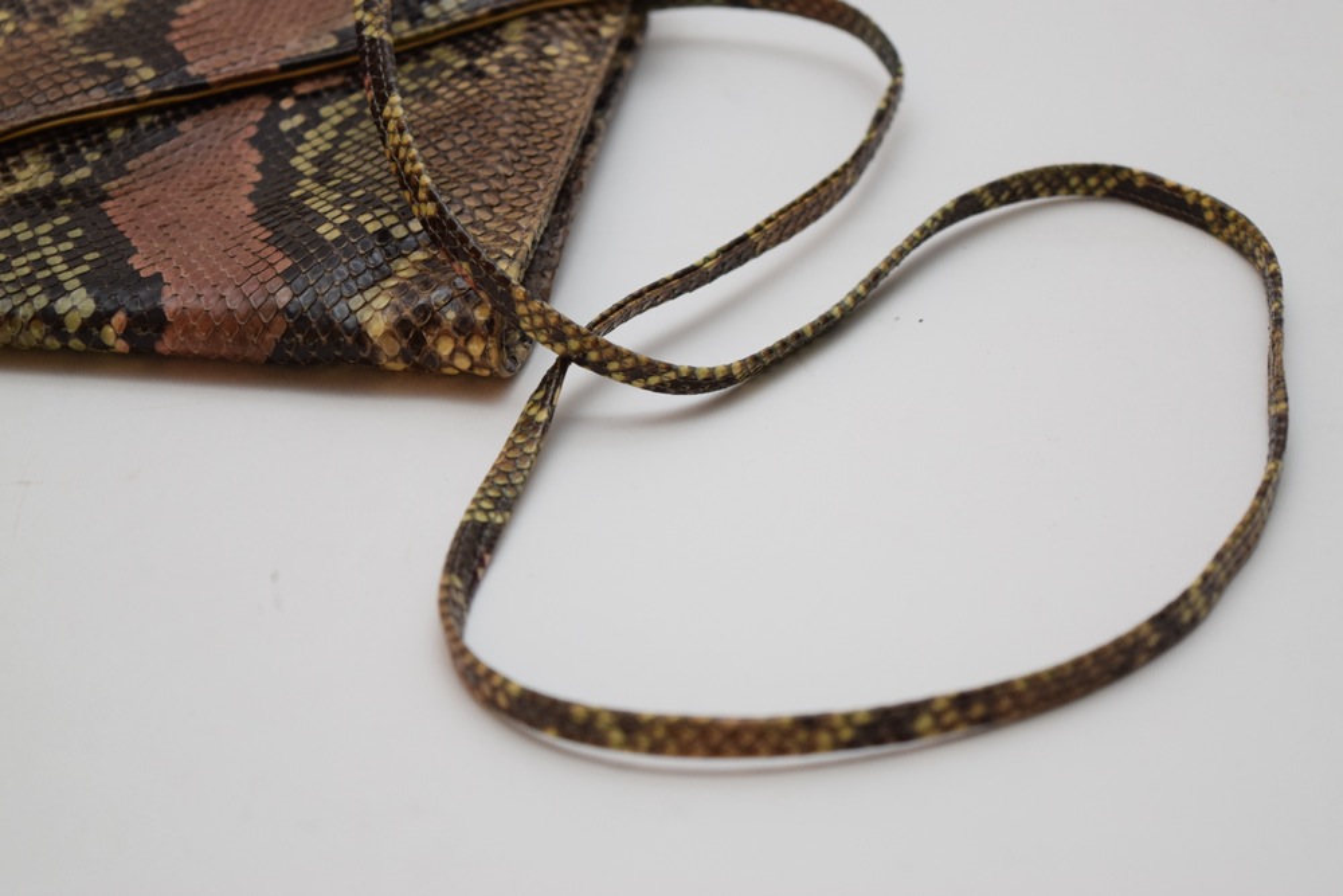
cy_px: 448
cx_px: 672
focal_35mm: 82
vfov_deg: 16.6
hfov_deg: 24.6
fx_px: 3078
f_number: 5.6
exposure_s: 1/80
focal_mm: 55
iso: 800
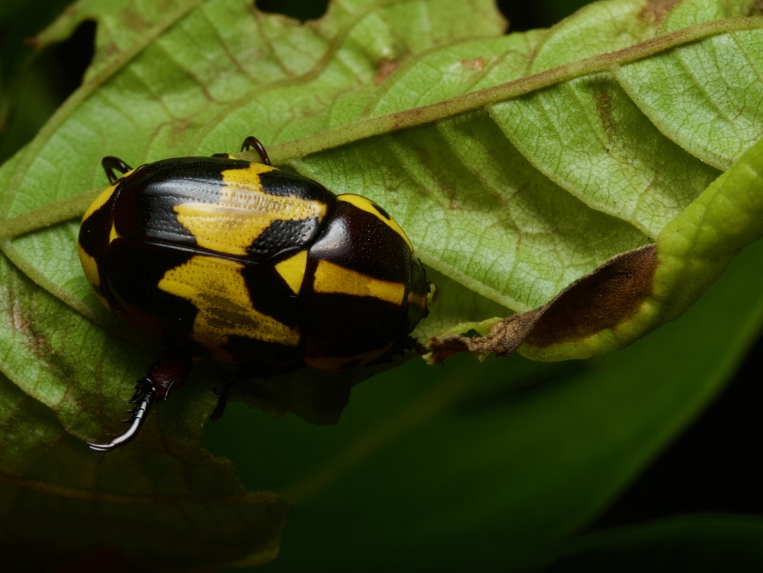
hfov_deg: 16.4
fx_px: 2645
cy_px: 286
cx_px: 382
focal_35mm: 120
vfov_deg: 12.3
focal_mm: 60
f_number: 10
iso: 400
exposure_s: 1/60
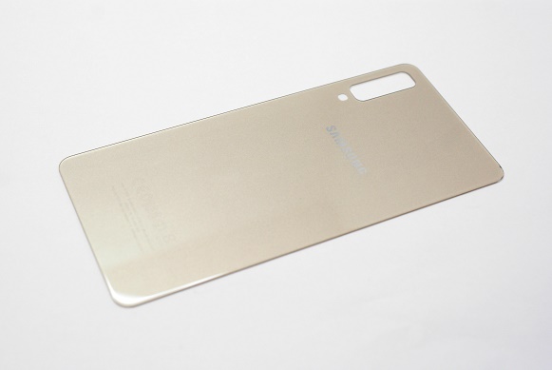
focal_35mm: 52
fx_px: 806
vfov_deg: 25.8
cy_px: 185
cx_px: 276
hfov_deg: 37.8
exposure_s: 1/320
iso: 1600
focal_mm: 35
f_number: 5.6
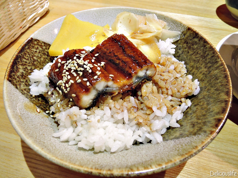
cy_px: 89
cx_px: 119
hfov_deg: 71.6
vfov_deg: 56.8
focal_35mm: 24
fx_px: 165
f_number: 2.8
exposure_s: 1/8
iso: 400
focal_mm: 5.1
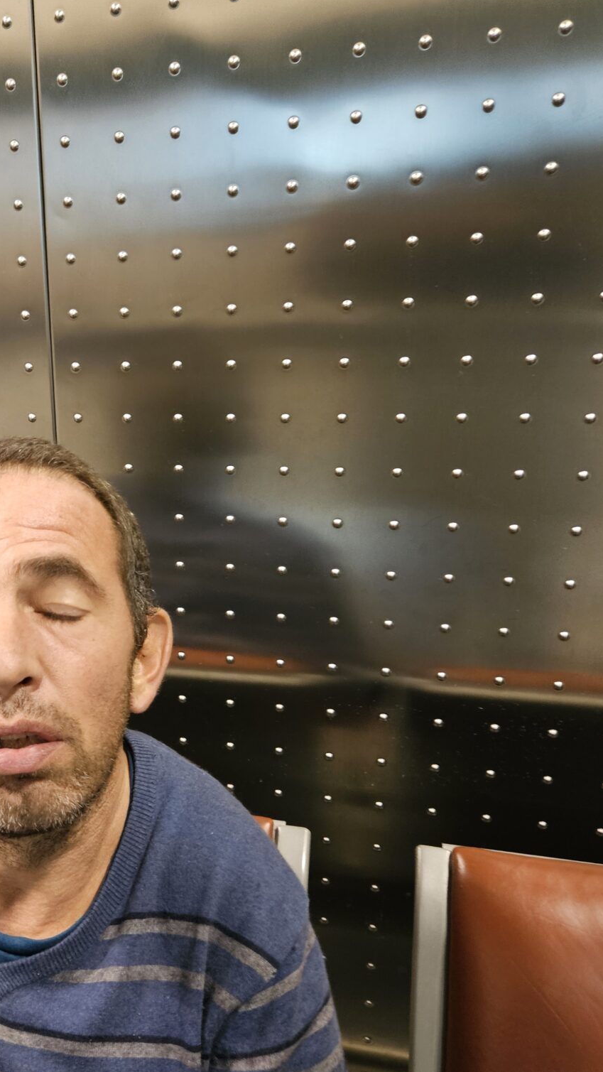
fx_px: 966
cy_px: 536
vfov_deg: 58.0
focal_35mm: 34
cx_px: 54
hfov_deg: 32.8
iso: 640
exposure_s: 1/50
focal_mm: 5.4
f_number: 1.8
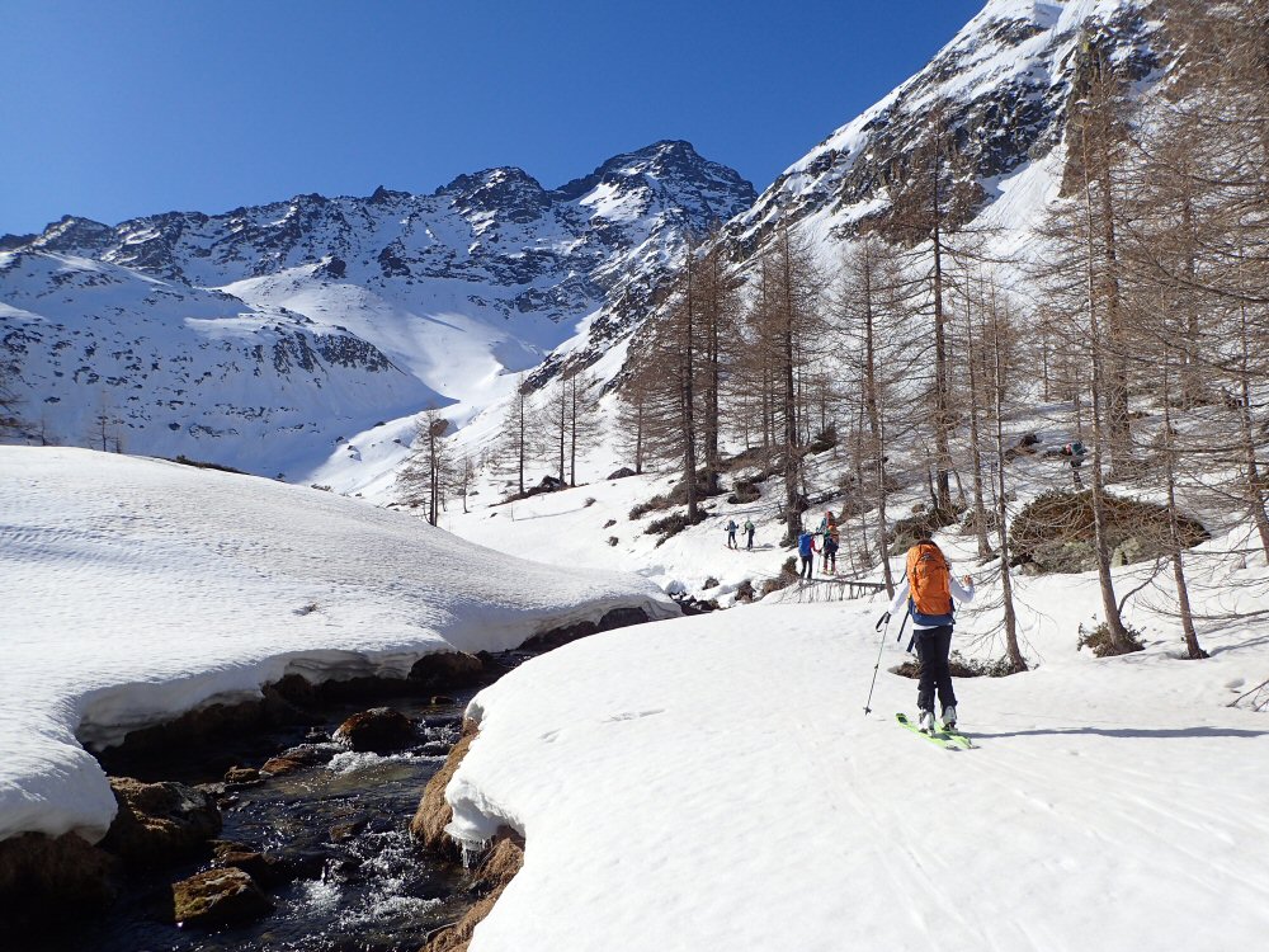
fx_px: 916
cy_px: 476
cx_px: 634
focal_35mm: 25
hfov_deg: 69.4
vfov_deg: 54.9
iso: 100
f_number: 8
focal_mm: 4.5
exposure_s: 1/320
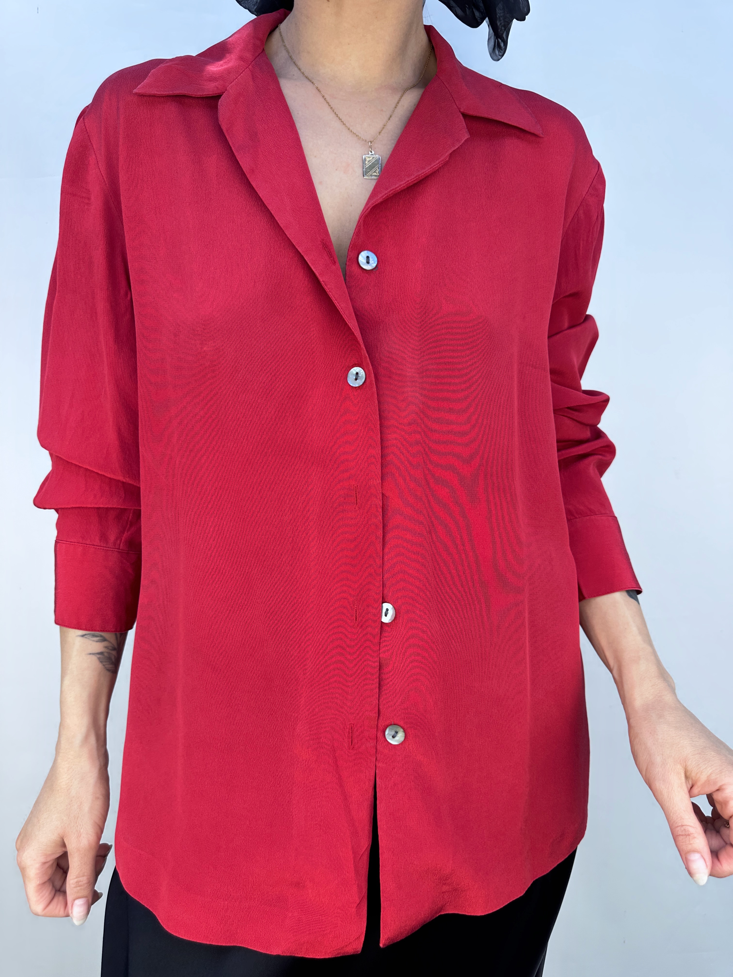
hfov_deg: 56.8
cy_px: 488
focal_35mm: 24
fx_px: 678
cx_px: 366
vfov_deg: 71.6
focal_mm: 6.86
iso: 50
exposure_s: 1/116
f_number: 1.78
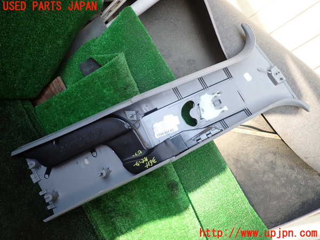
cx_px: 160
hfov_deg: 69.4
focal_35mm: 25
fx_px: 231
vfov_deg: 54.9
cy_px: 120
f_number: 2
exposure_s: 1/100
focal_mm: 4.5
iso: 100
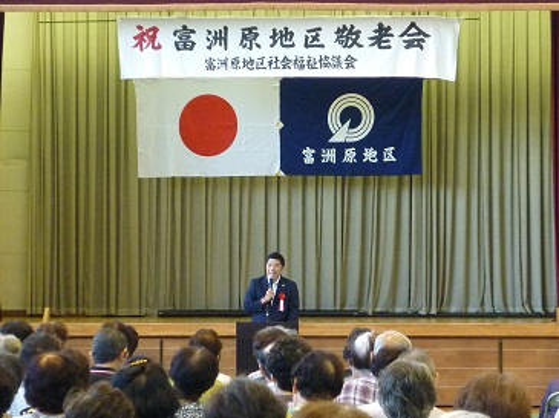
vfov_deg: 12.1
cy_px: 209
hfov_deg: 16.2
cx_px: 280
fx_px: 1968
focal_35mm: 122
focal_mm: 11.4
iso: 400
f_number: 3.9
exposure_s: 1/20
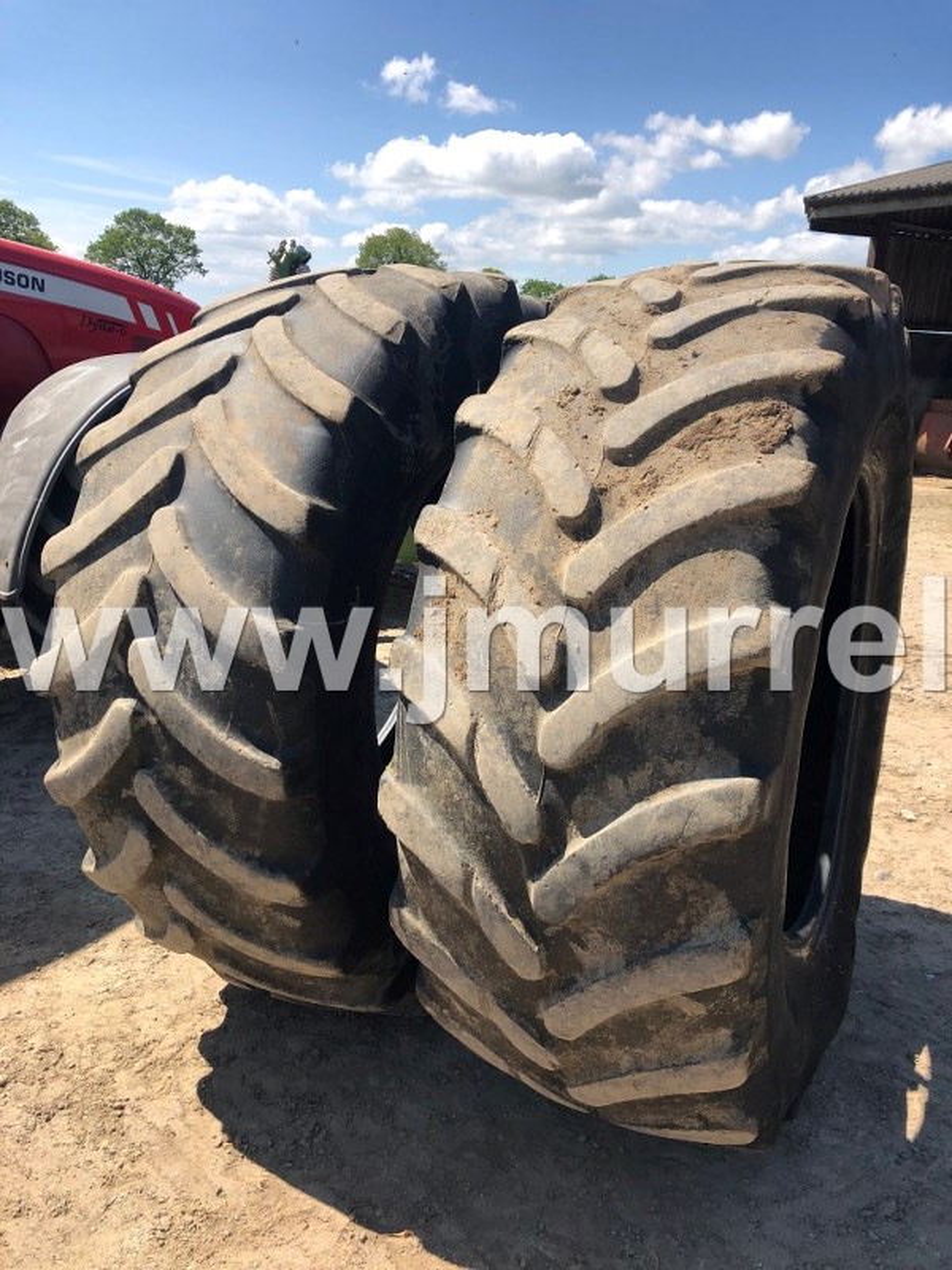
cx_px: 476
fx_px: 1027
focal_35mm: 28
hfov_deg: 49.7
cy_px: 635
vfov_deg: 63.4
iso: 20
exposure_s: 1/1412
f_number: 1.8
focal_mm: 3.99
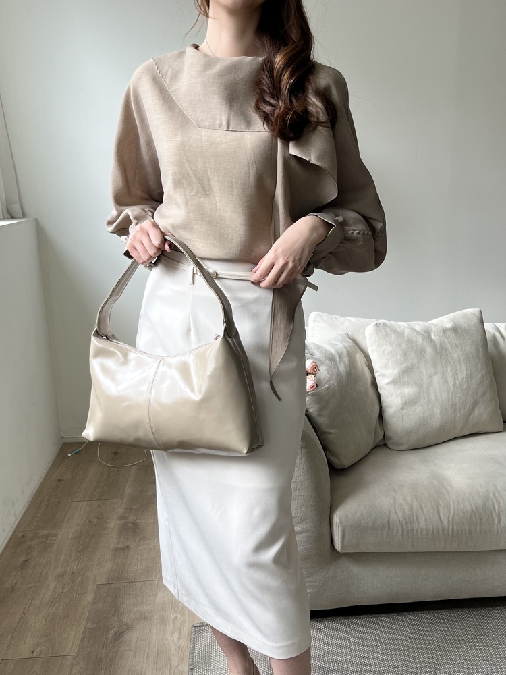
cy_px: 338
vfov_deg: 67.3
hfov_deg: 53.1
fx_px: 507
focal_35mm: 26
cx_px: 253
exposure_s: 1/142
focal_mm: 5.1
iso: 32
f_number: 1.6
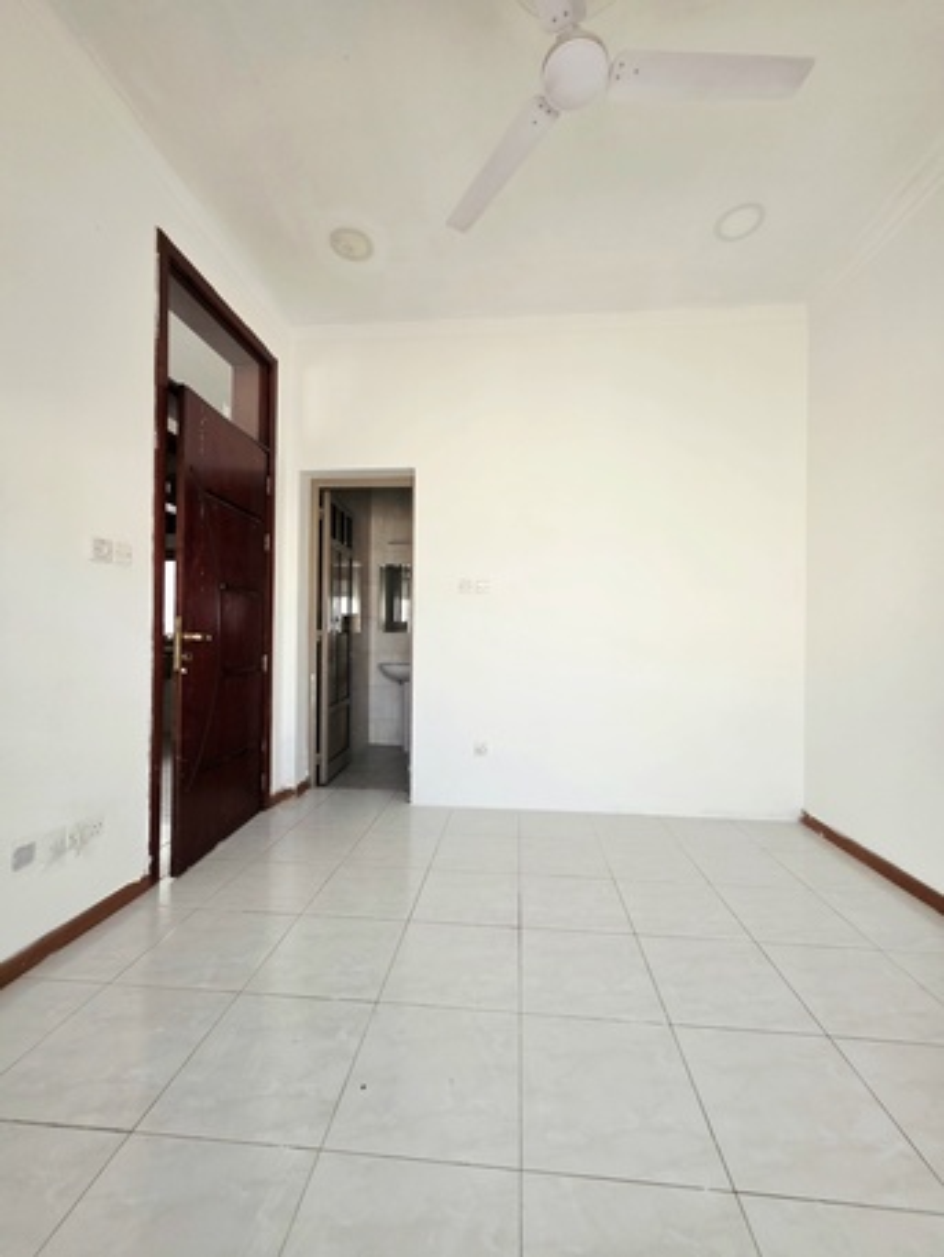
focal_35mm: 13
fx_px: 472
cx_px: 472
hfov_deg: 89.9
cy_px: 628
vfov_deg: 106.2
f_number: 1.9
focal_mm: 2.2
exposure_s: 1/50.3
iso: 160
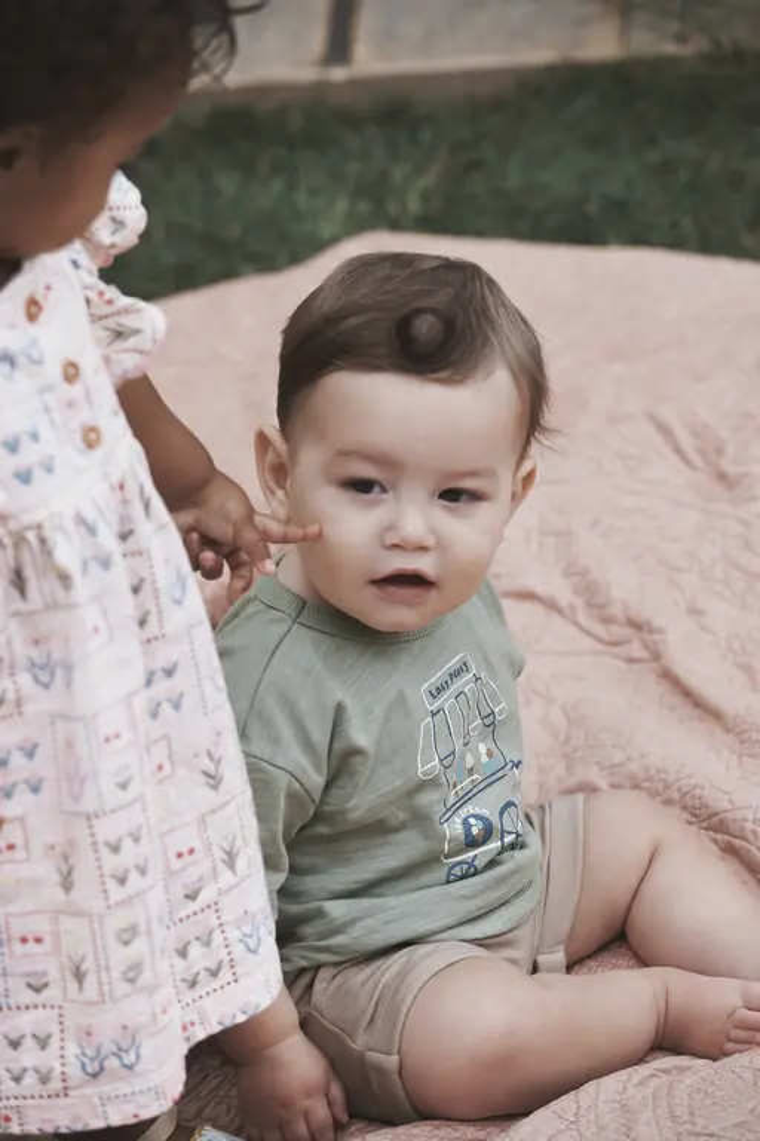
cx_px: 380
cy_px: 570
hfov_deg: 7.0
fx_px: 6175
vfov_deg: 10.5
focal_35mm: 195
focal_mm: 195
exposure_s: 1/200
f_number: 5.6
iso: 250
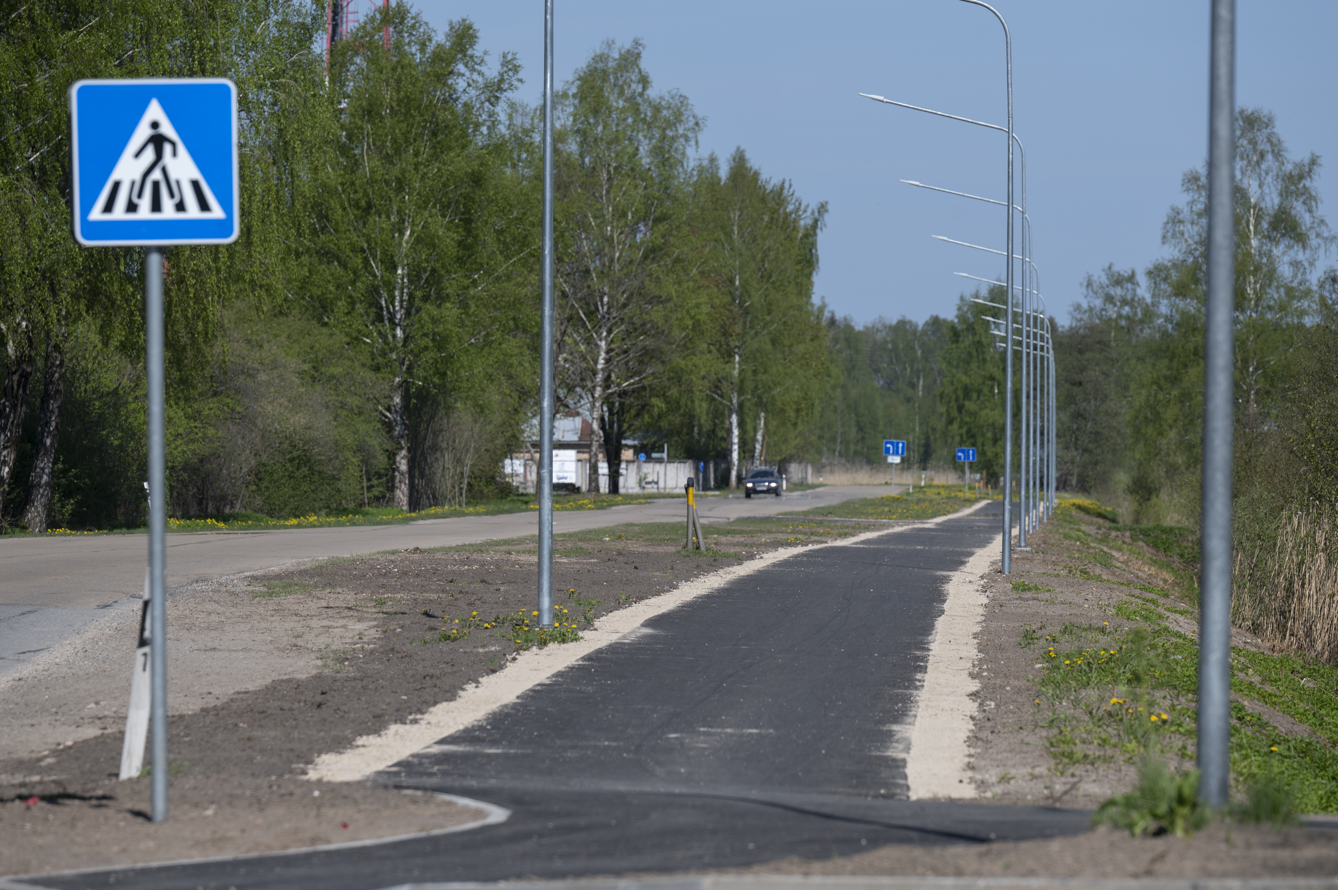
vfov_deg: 7.6
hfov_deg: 11.4
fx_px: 6685
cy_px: 445
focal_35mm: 180
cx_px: 669
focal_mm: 180
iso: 160
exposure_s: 1/1600
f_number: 5.6
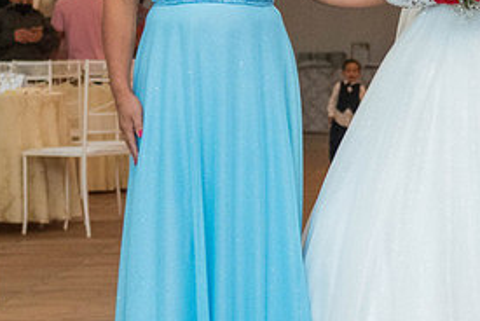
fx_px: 2096
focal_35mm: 157
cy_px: 116
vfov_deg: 8.8
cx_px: 482
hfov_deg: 12.9
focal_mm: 36
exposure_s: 1/100
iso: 2500
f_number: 3.2
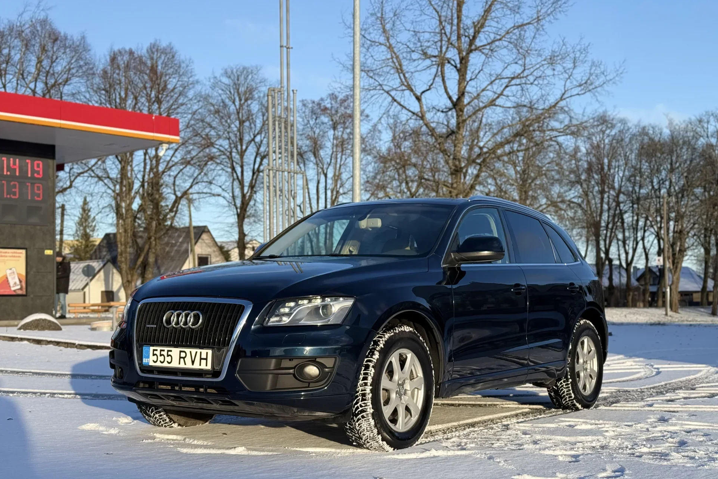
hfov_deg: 39.6
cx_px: 359
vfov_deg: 27.0
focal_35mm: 50
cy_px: 266
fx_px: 997
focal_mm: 6.76
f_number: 1.78
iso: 100
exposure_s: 1/2033
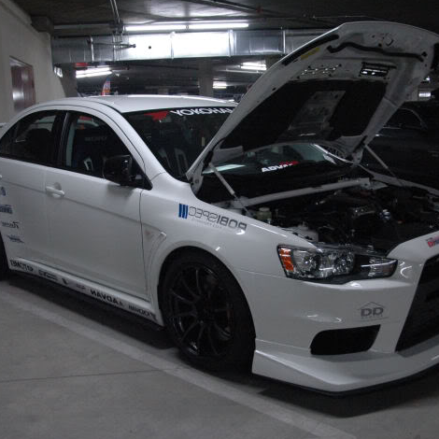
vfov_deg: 39.2
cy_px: 220
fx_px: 617
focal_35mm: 43
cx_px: 205
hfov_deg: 39.1
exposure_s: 1/60
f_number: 3.8
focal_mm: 22
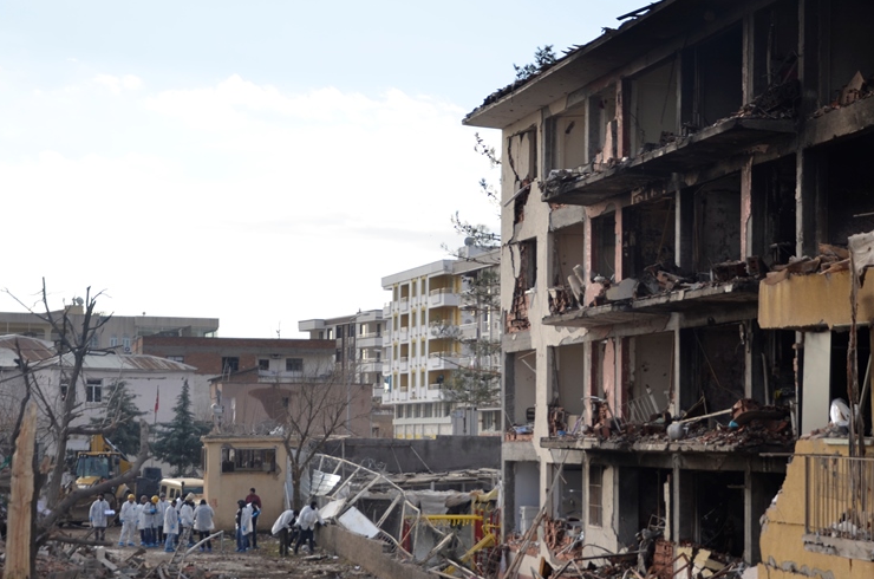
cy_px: 359
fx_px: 2011
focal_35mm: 83
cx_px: 568
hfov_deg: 24.4
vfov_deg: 16.4
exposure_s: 1/250
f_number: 4.5
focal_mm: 40
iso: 100
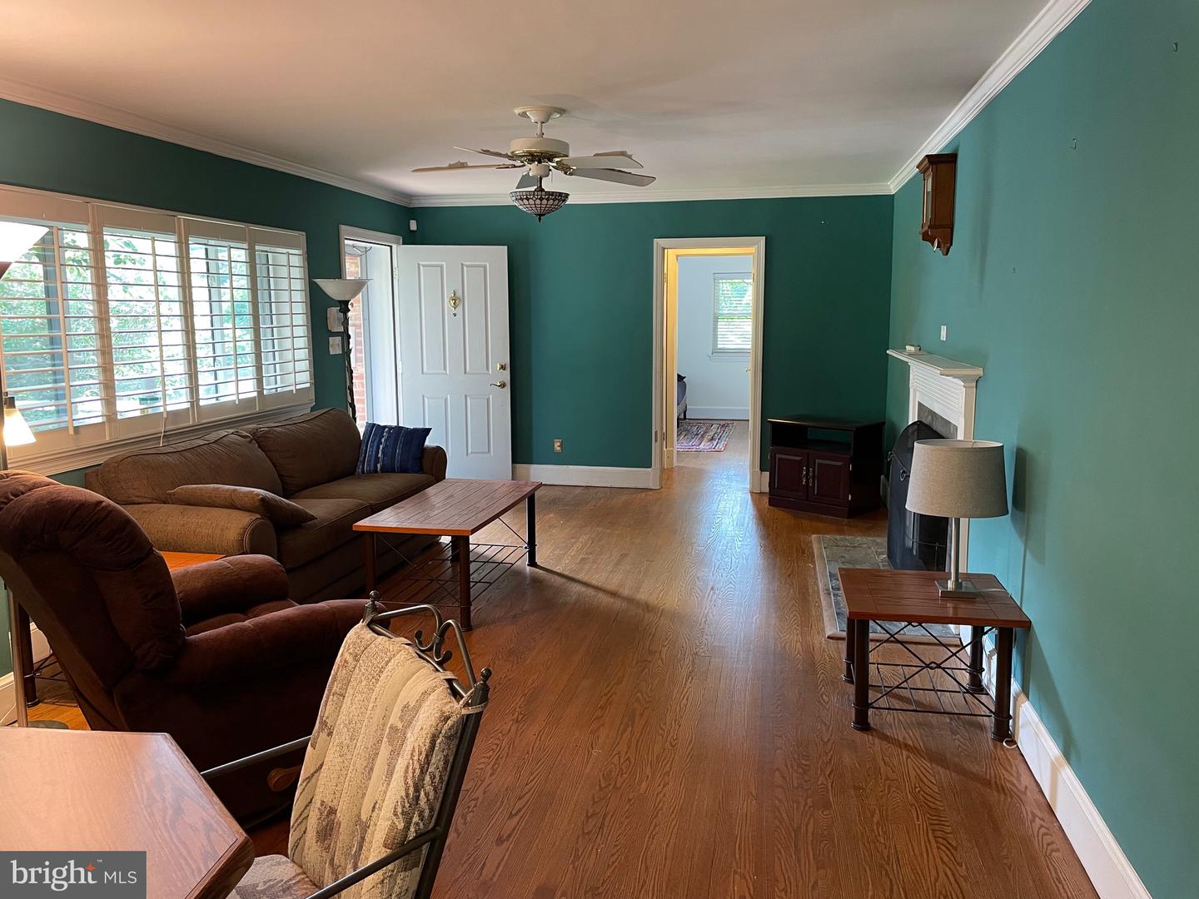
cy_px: 450
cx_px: 600
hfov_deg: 67.3
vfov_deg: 53.1
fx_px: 901
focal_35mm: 26
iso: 200
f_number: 1.6
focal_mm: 4.2
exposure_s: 1/60
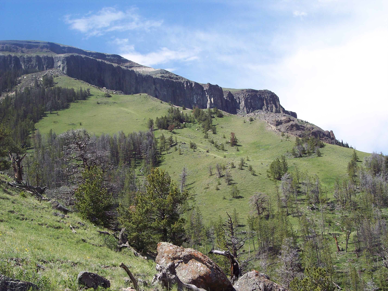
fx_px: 583
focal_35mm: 52
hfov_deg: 36.8
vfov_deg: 28.0
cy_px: 146
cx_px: 194
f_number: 4.8
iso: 100
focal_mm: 10.7
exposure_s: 1/500
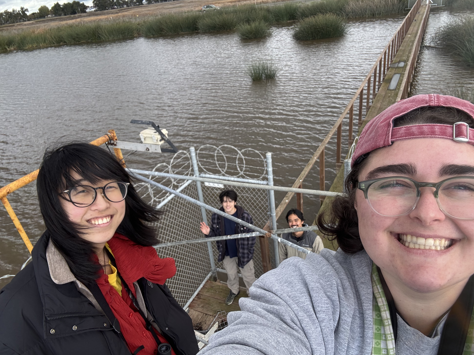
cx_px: 247
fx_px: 329
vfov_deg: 56.8
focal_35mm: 24
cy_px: 179
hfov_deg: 71.6
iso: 25
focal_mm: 2.69
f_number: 1.9
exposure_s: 1/258
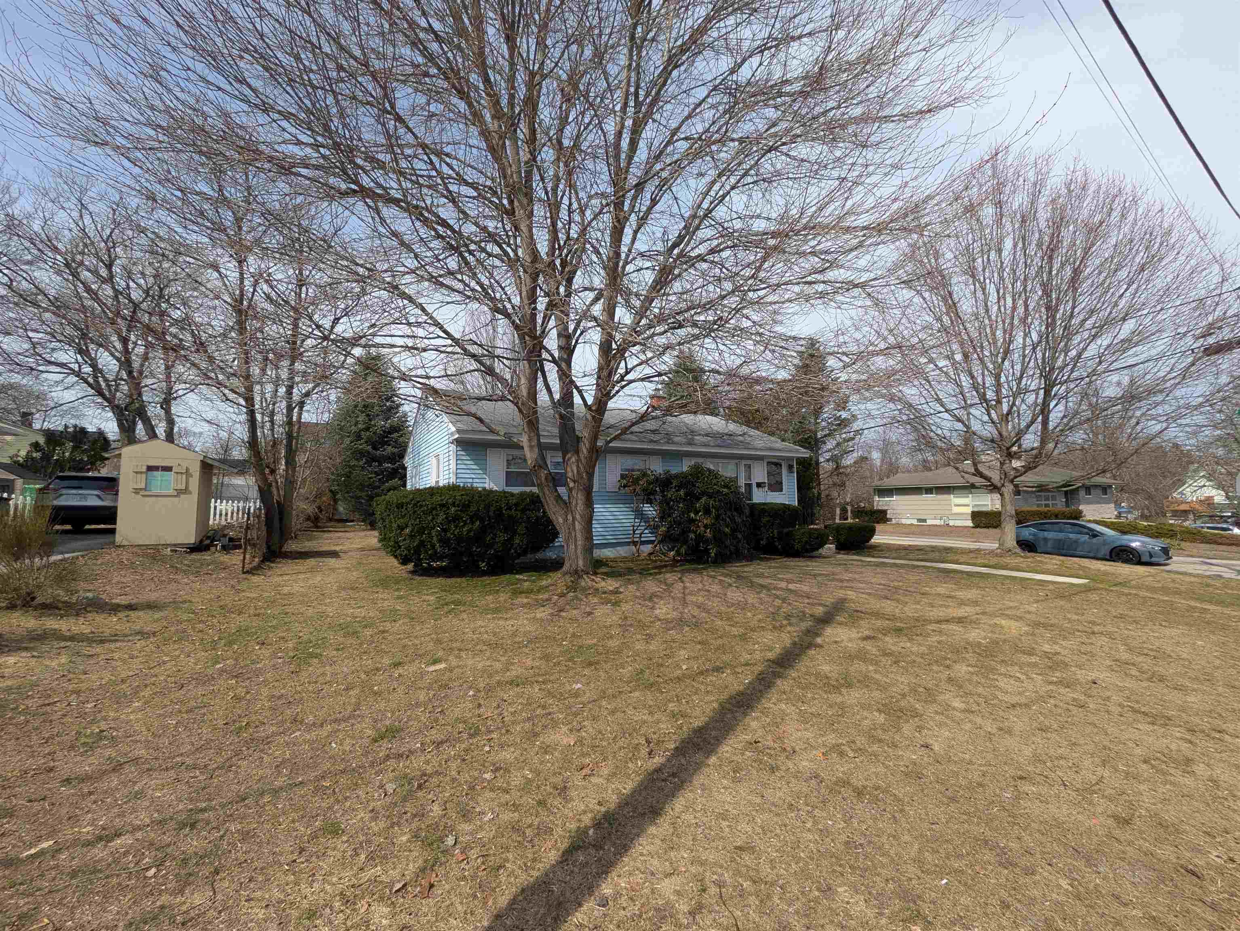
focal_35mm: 14
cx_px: 620
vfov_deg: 85.7
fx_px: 502
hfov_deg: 102.0
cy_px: 466
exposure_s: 1/1852
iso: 53
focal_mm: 1.83
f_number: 2.2
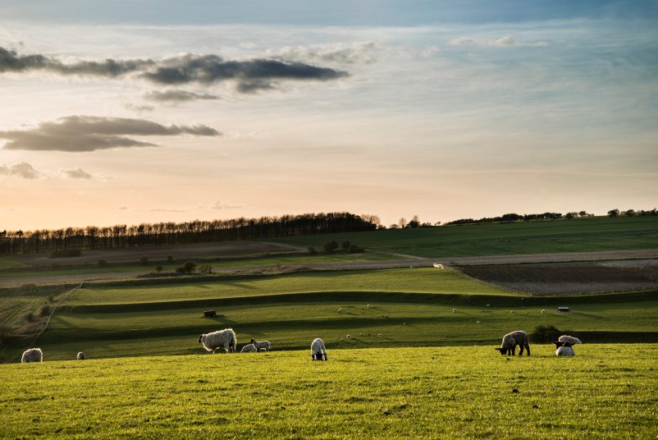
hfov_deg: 22.9
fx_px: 1628
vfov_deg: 15.4
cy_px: 220
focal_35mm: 89
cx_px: 327
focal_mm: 85
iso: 100
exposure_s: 1/50
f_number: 8
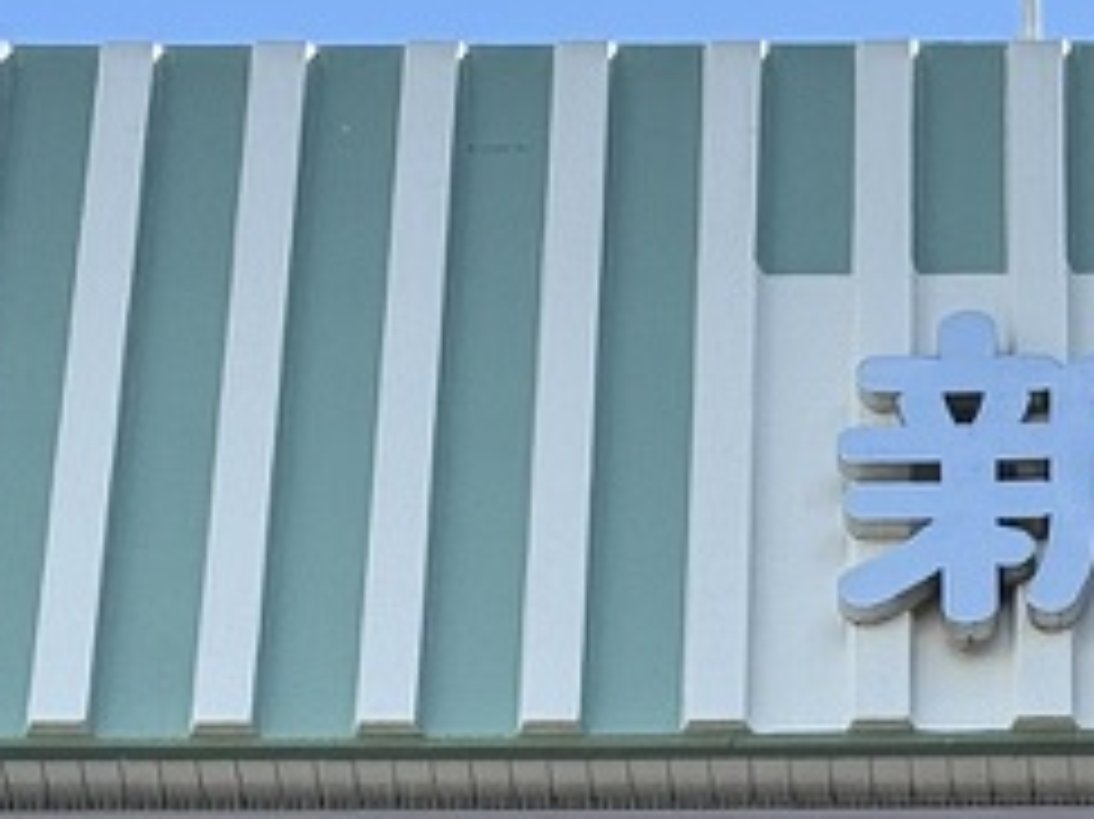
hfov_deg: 9.7
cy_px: 1382
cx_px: 1085
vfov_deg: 7.2
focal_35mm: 202
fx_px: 6381
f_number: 1.78
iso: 64
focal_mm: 6.76
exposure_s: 1/913
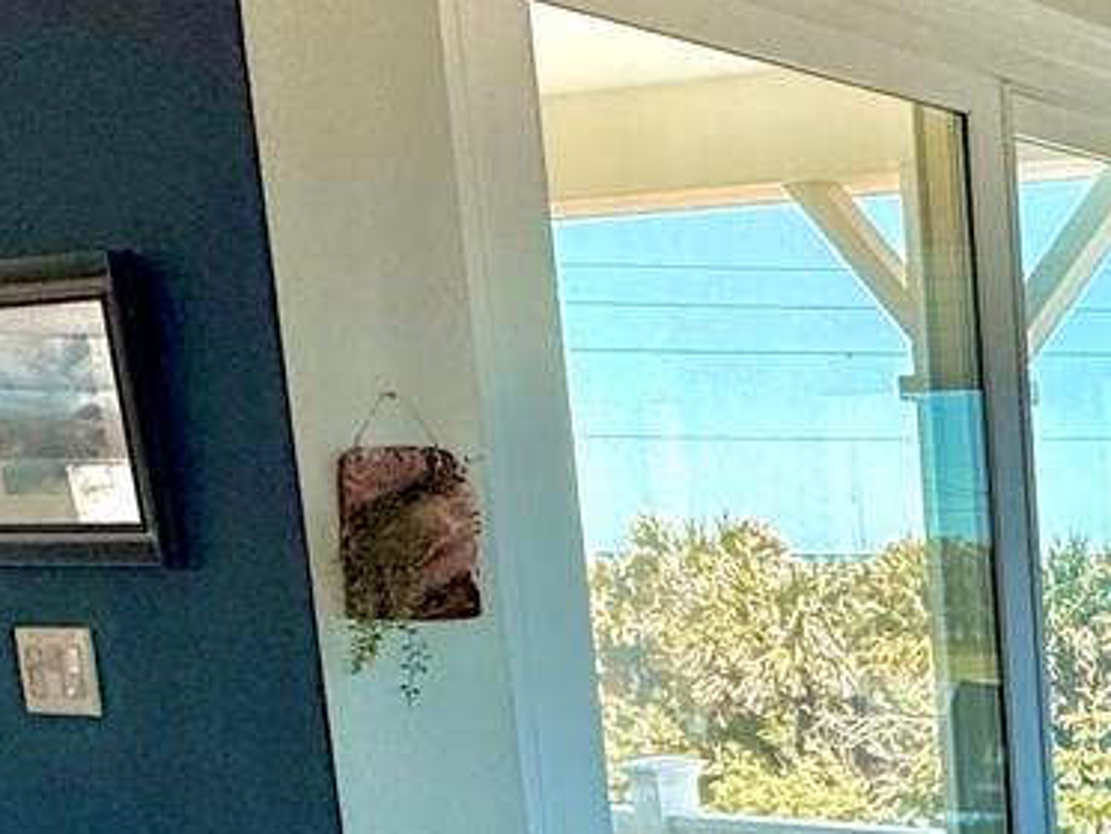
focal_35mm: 60
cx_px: 1853
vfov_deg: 23.2
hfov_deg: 22.8
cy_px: 873
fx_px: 1926
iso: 64
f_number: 2.2
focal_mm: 2.22
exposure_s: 1/296
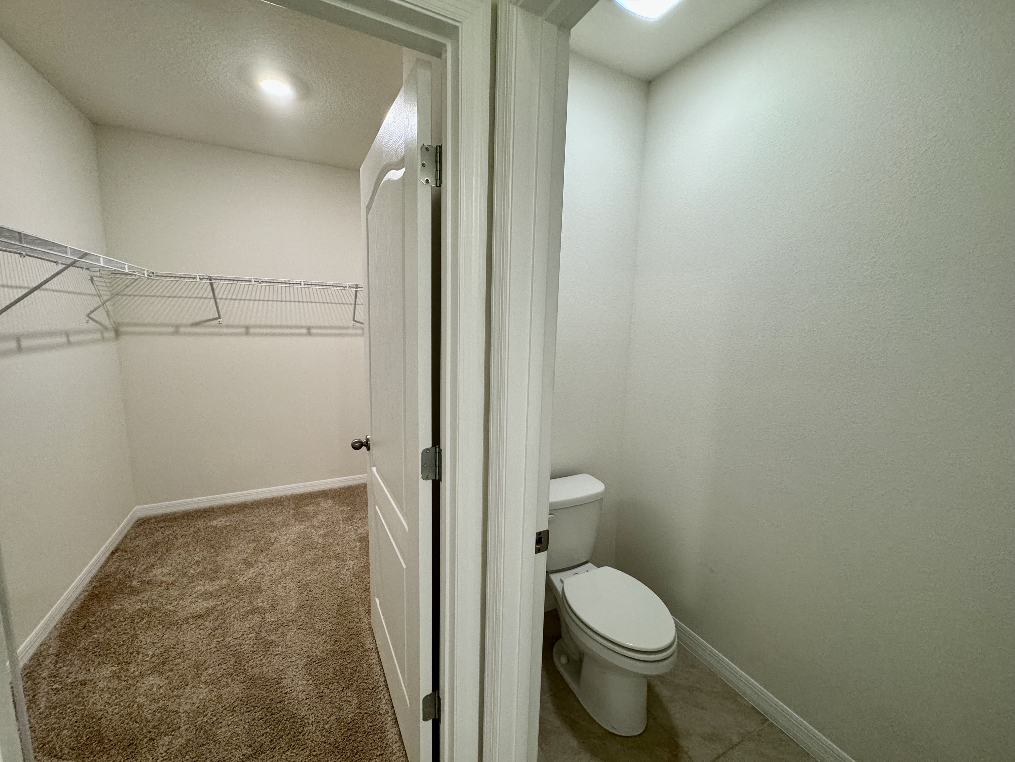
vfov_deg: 85.7
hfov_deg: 102.1
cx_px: 508
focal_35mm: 14
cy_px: 381
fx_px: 411
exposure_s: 1/60
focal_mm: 2.22
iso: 200
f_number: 2.2
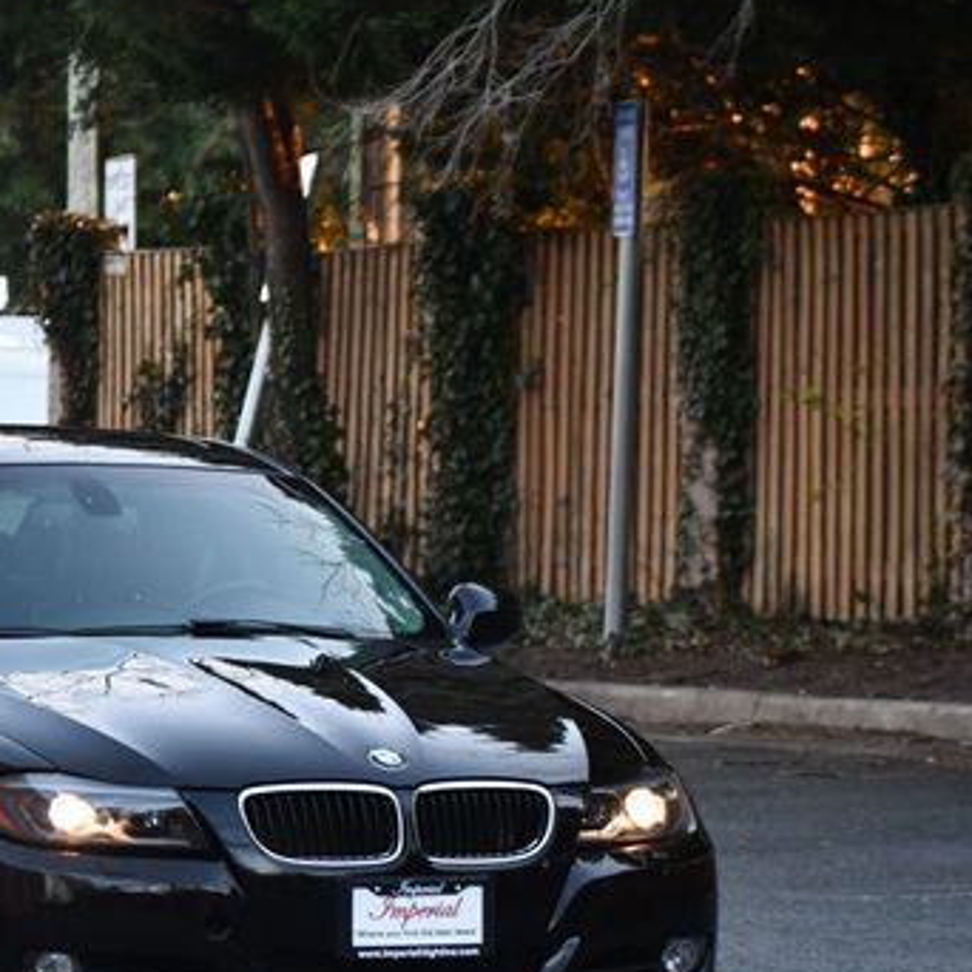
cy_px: 571
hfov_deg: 7.7
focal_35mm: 226
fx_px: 7180
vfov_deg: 7.7
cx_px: 68
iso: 800
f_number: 4.8
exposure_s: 1/160
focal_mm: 95
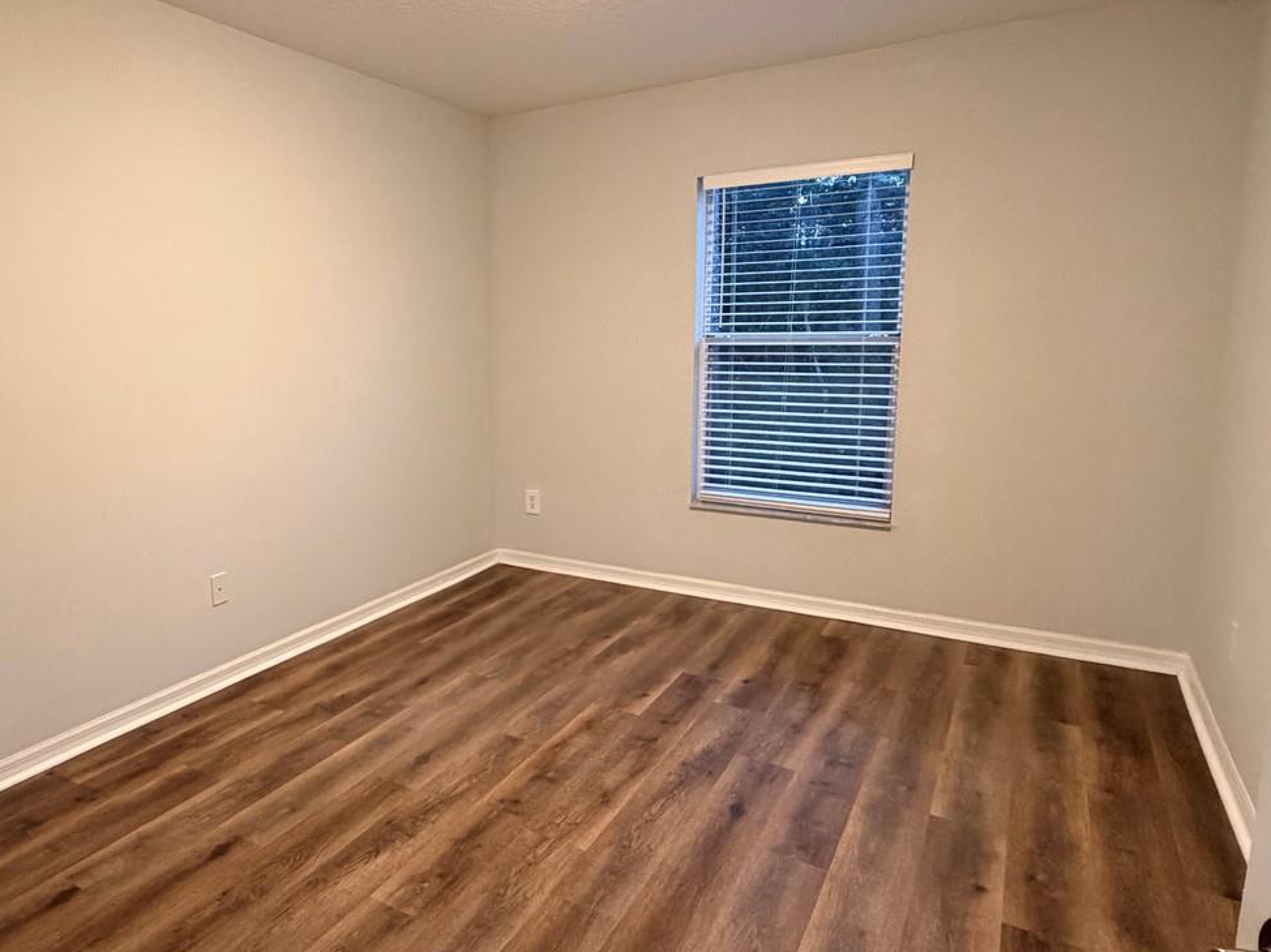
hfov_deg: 72.7
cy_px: 458
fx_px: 844
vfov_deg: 58.8
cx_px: 475
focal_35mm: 23
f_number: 2.2
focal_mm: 2.22
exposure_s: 1/60
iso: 500
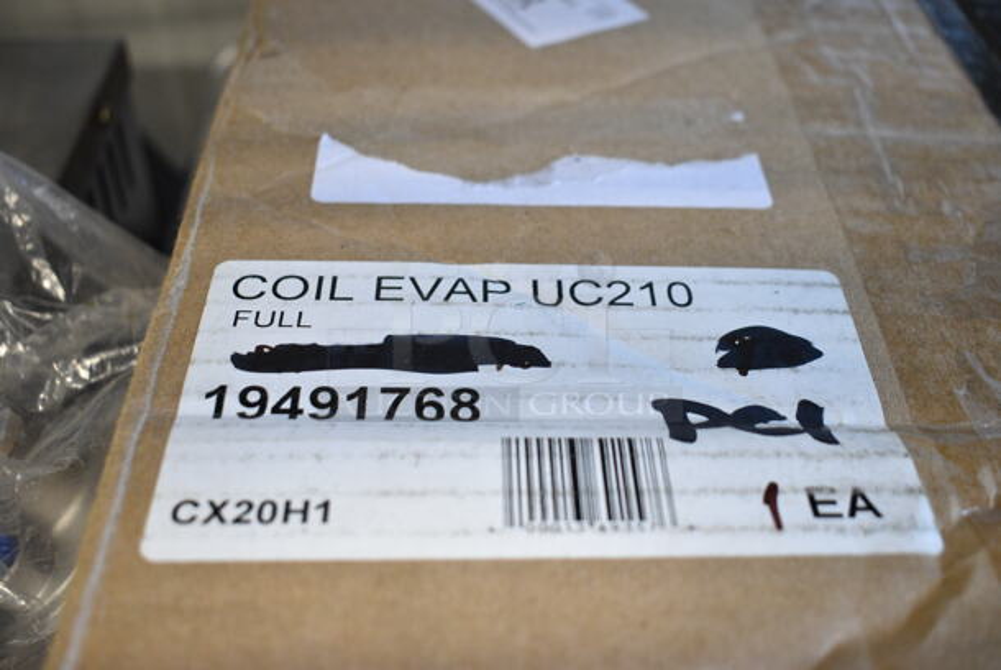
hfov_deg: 46.4
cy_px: 335
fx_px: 1169
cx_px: 500
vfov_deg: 32.0
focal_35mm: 42
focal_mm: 28
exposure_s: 1/50
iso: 1250
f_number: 4.2
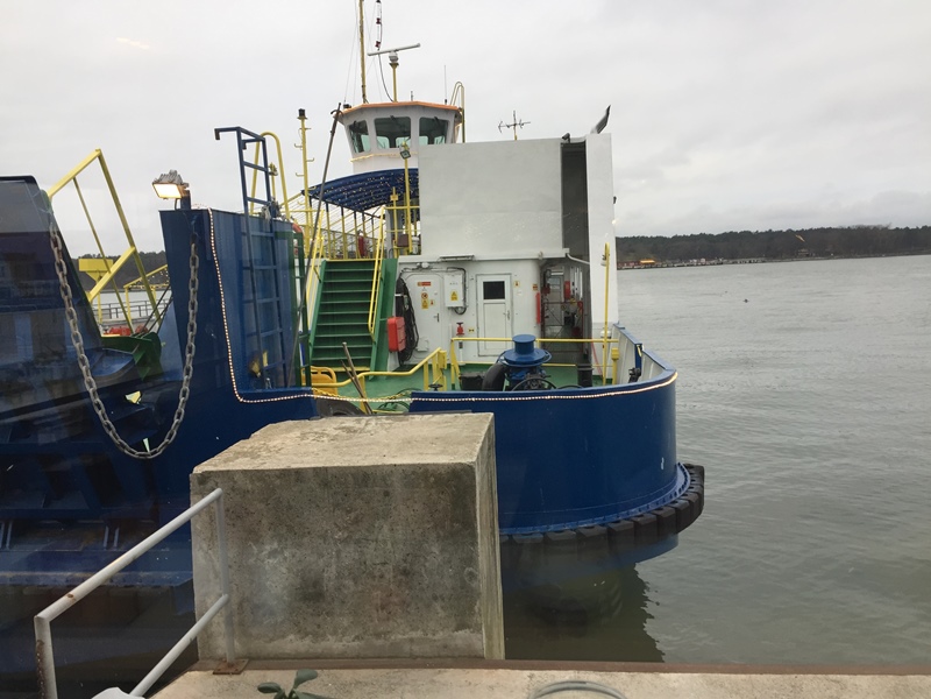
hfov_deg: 61.7
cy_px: 350
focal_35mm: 29
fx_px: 780
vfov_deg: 48.2
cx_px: 466
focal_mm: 4.15
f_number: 2.2
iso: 32
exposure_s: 1/100
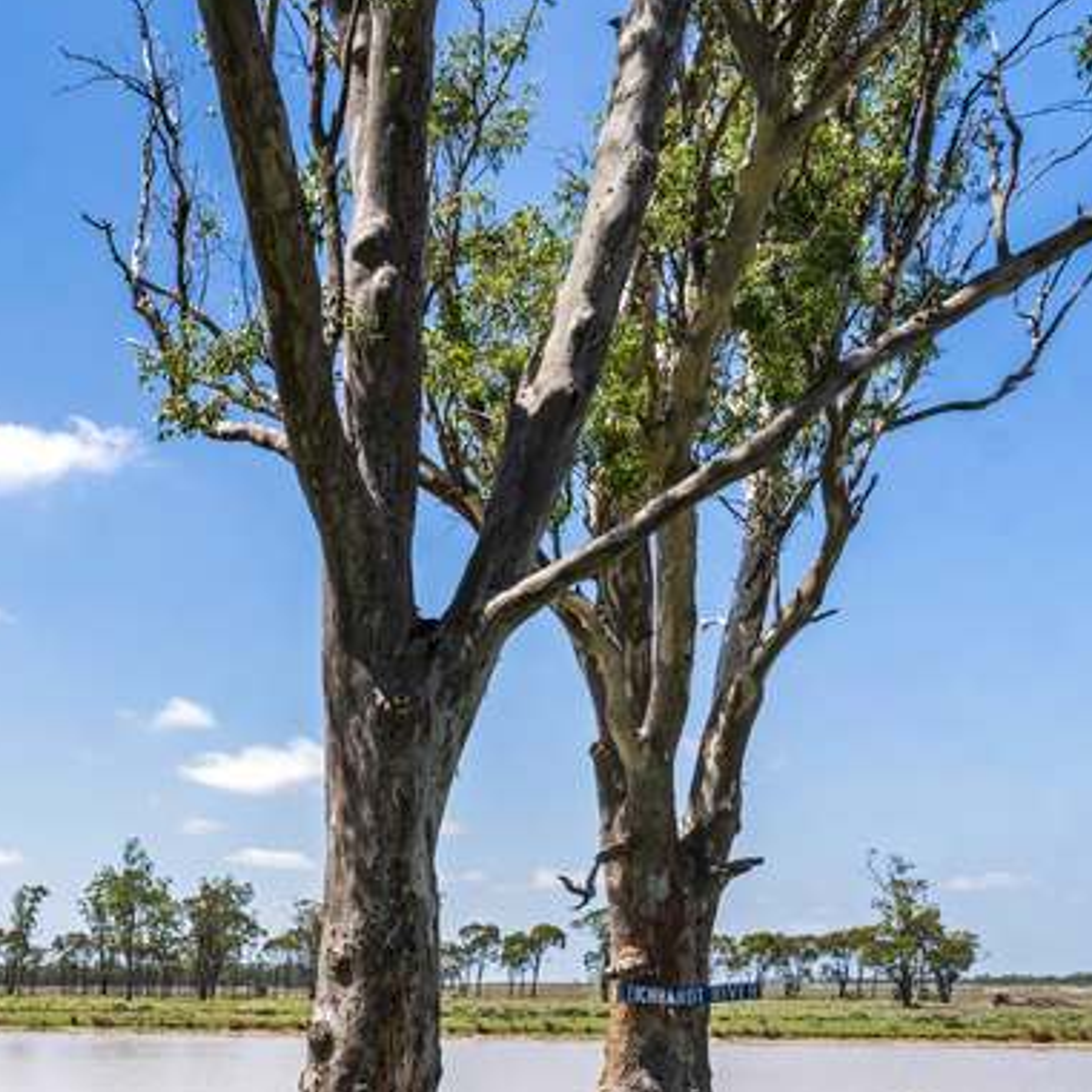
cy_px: 1095
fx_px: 1428
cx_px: -527
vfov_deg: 37.4
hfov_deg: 28.3
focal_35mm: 40
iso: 100
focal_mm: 14
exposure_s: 1/160
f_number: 8
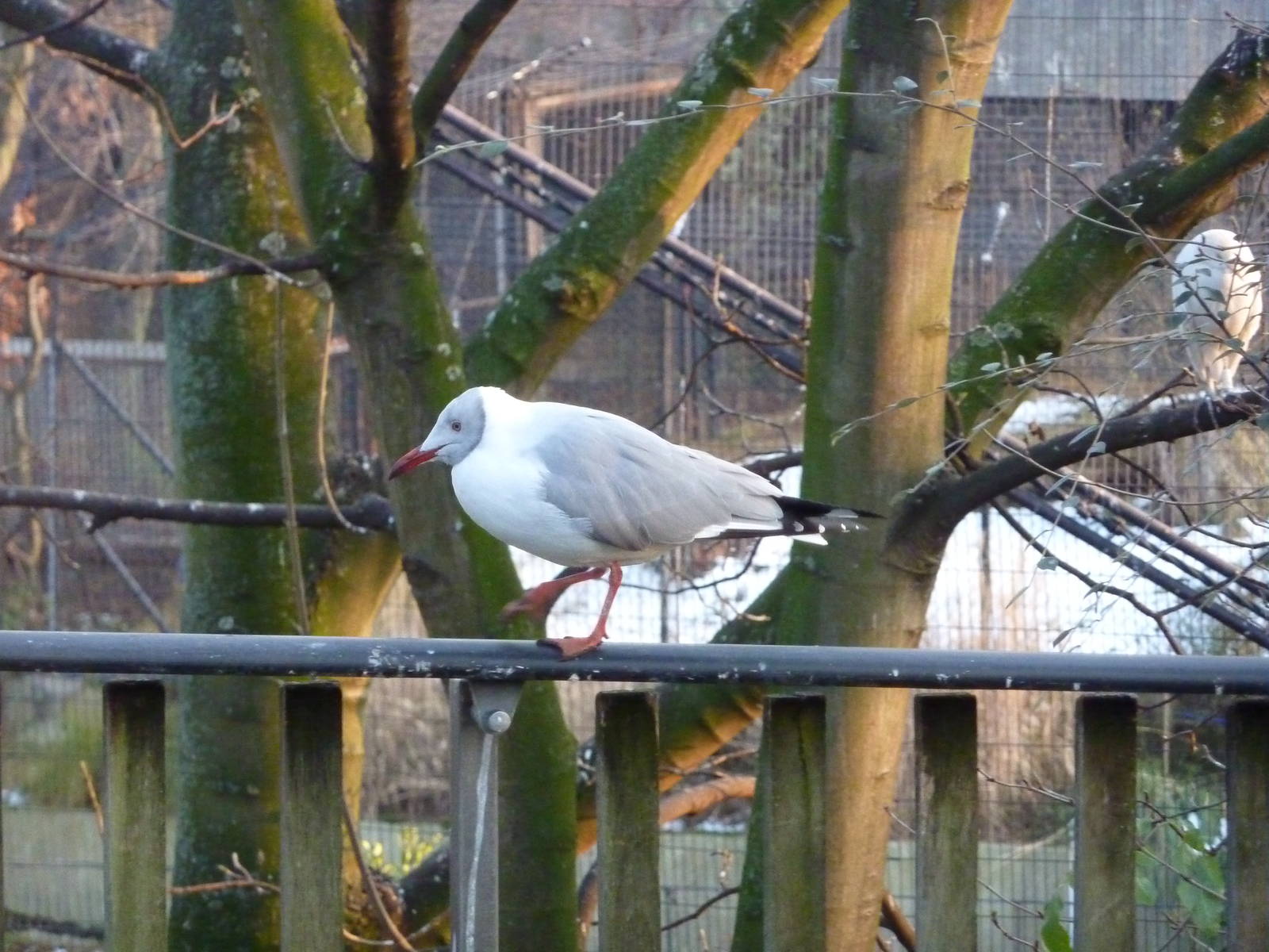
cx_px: 634
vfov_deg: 6.6
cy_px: 476
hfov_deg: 8.8
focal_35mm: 225
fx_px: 8248
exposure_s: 1/160
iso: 800
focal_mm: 37
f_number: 4.6
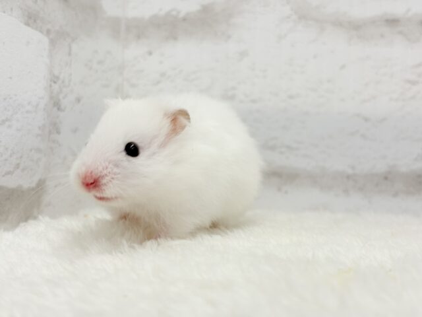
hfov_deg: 36.8
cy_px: 158
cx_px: 211
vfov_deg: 28.0
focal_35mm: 52
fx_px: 634
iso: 50
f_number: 1.6
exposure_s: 1/100
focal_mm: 5.96
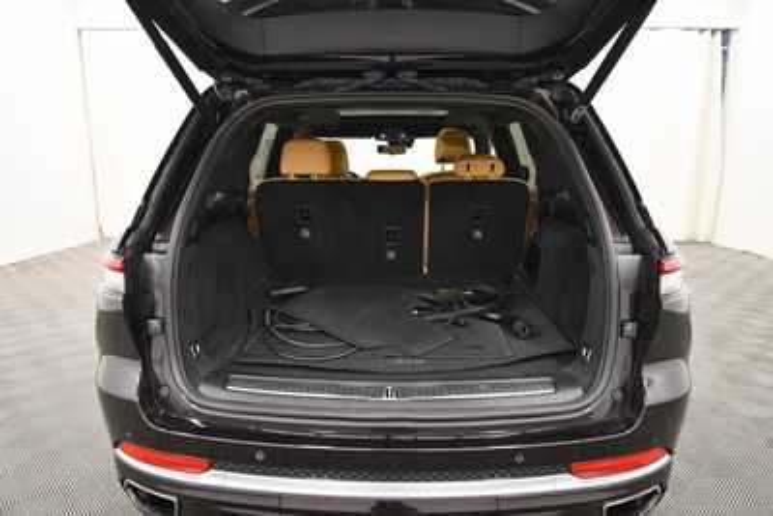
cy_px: 258
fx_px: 515
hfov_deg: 73.7
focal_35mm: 24
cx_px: 386
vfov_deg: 53.2
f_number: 5.3
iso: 2500
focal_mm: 16
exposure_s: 1/125
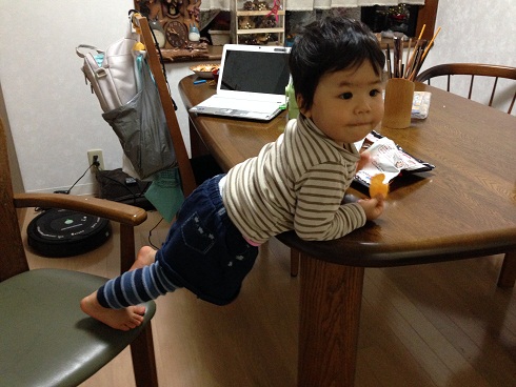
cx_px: 258
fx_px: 492
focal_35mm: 33
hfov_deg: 55.3
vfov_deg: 43.0
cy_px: 194
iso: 400
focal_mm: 4.12
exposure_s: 1/17
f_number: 2.4
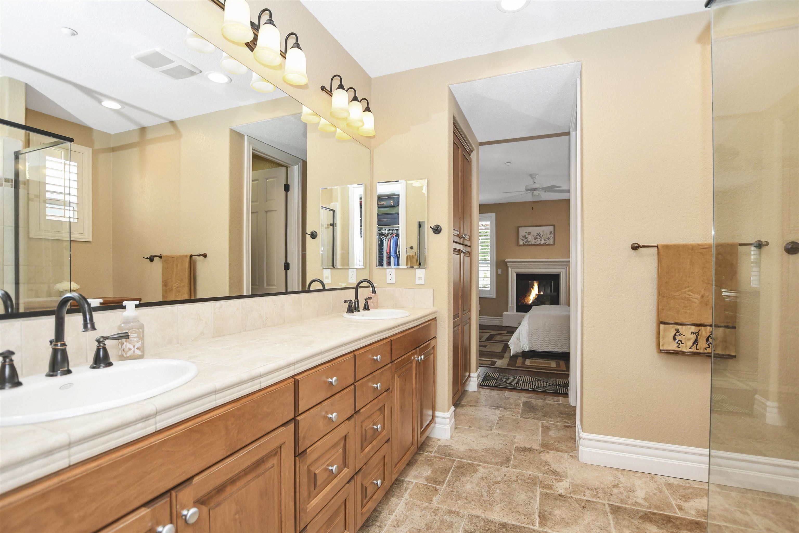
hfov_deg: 100.4
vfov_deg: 77.3
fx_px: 333
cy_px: 266
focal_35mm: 15
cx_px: 400
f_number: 4
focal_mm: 10
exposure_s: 1/60
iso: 800
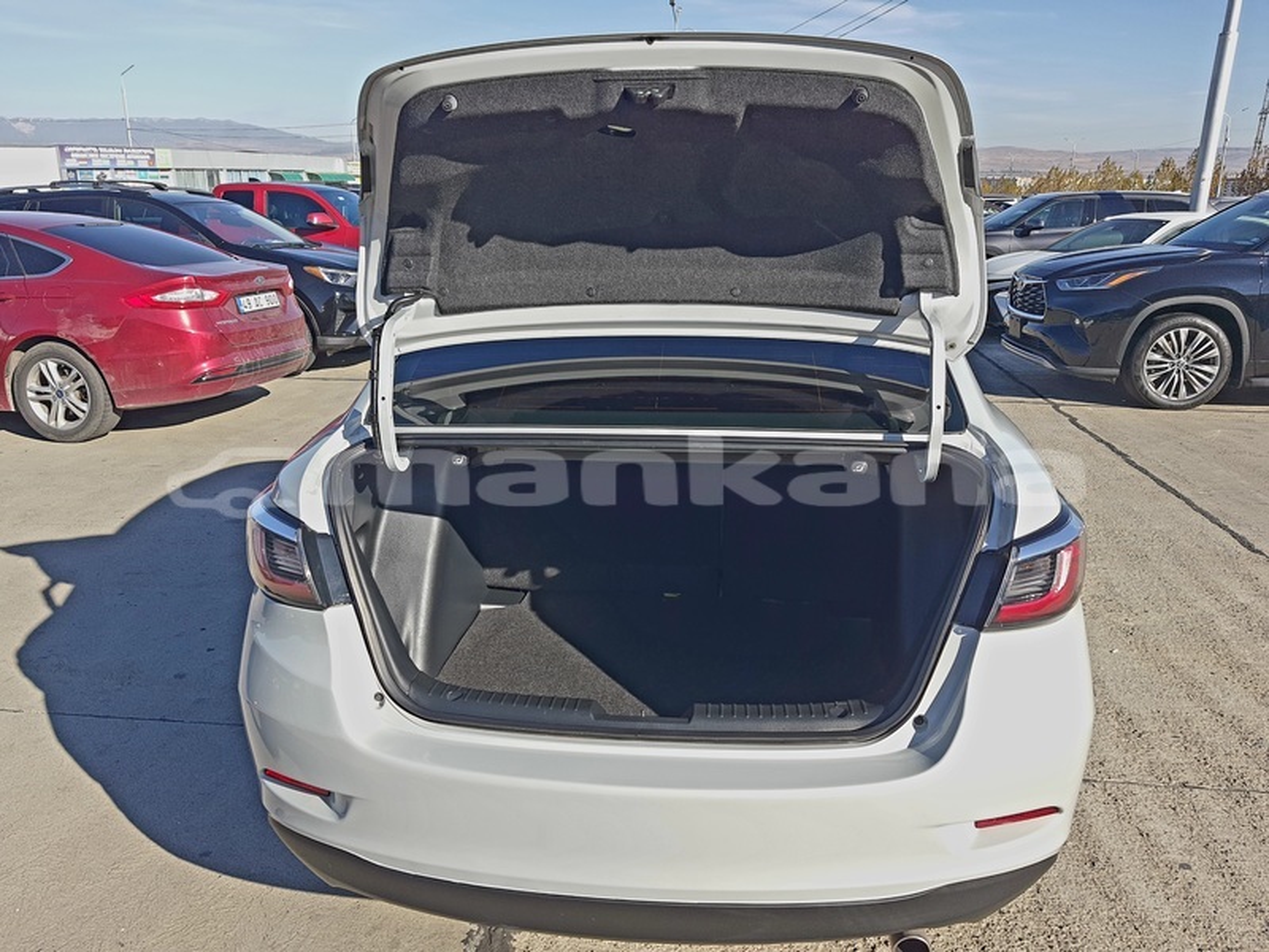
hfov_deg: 67.3
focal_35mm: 26
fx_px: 953
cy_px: 476
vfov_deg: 53.1
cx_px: 634
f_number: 1.7
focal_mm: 4.32
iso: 50
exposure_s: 1/1667
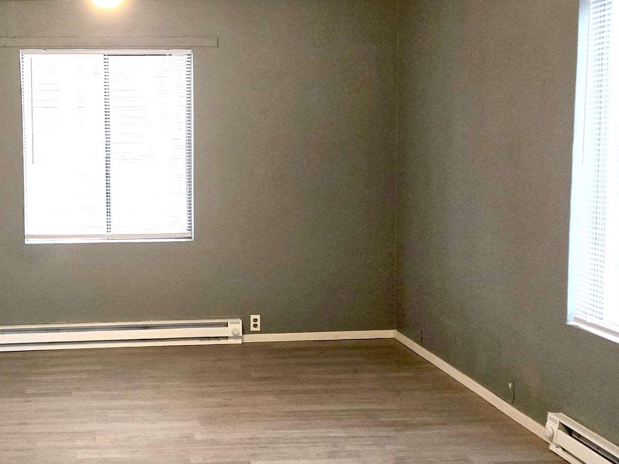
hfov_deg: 36.6
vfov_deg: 28.6
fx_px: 912
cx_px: 153
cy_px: 227
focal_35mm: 51
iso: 800
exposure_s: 1/120
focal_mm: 5.4
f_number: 1.8
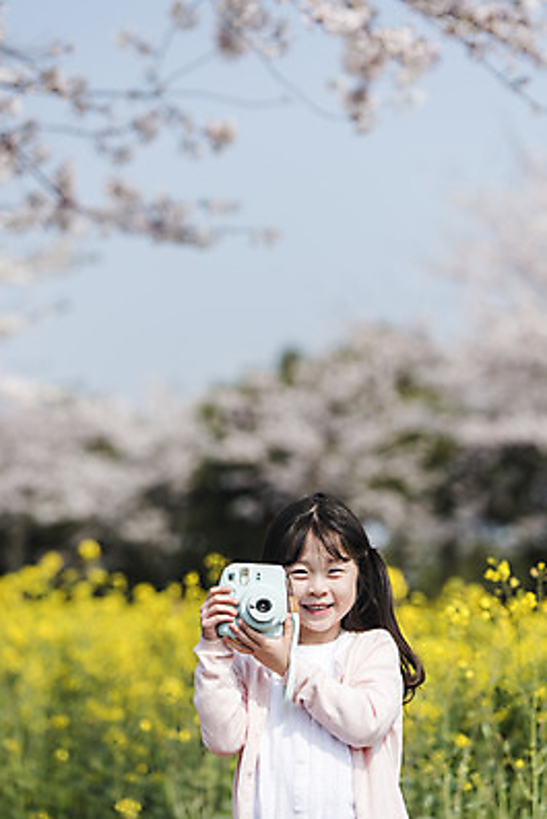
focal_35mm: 131
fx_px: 2983
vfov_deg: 15.6
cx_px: 274
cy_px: 411
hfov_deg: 10.5
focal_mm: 130
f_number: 3.2
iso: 250
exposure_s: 1/1250
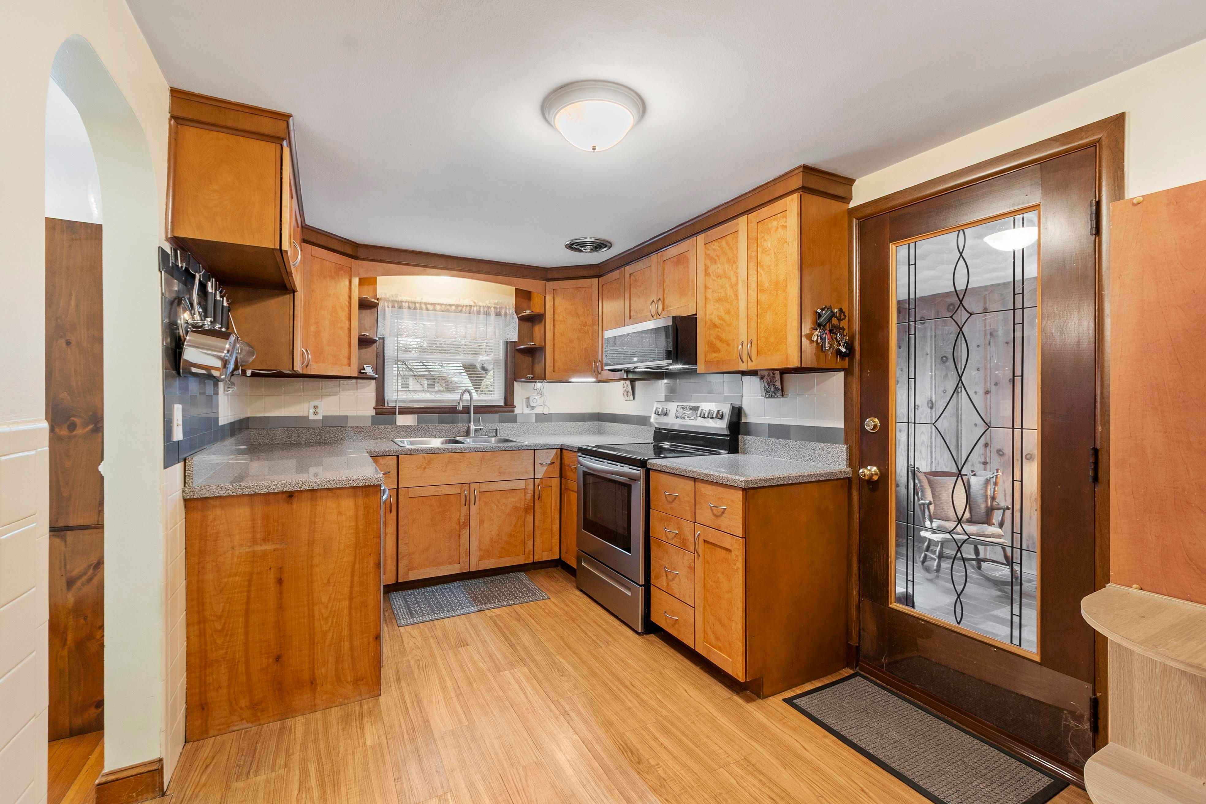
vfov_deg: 77.3
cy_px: 402
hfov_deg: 100.4
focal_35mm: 15
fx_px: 502
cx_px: 603
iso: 320
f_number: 8
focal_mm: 10
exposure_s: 3.2
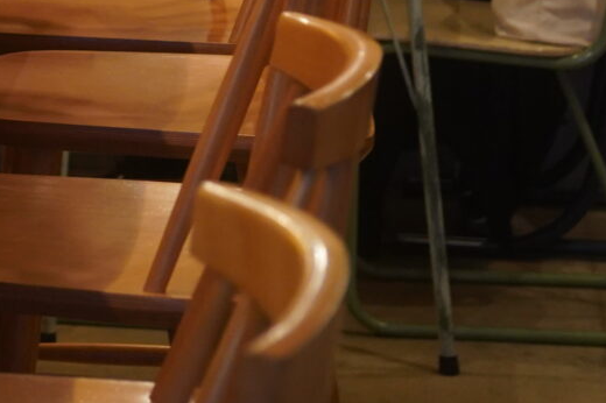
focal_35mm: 197
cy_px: -310
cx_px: -565
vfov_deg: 6.8
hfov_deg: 9.8
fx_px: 3314
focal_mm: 50
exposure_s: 1/60
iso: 2500
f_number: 4
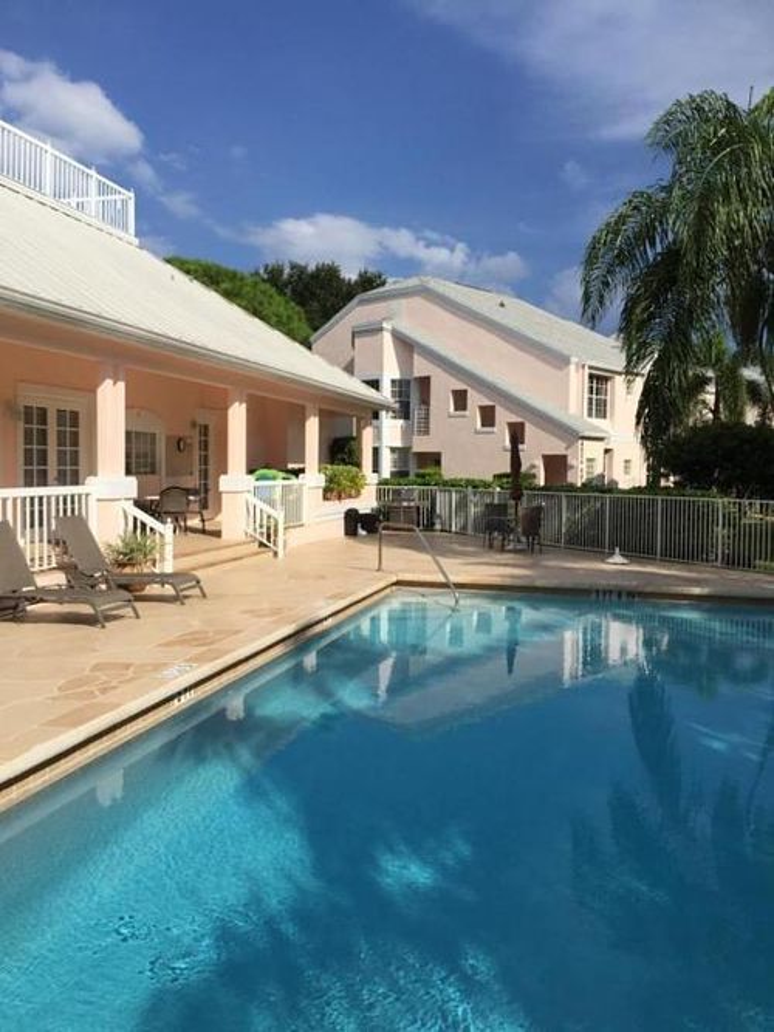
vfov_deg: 61.7
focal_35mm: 29
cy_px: 516
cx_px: 387
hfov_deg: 48.2
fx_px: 865
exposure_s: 1/3968
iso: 32
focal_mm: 4.15
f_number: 2.2
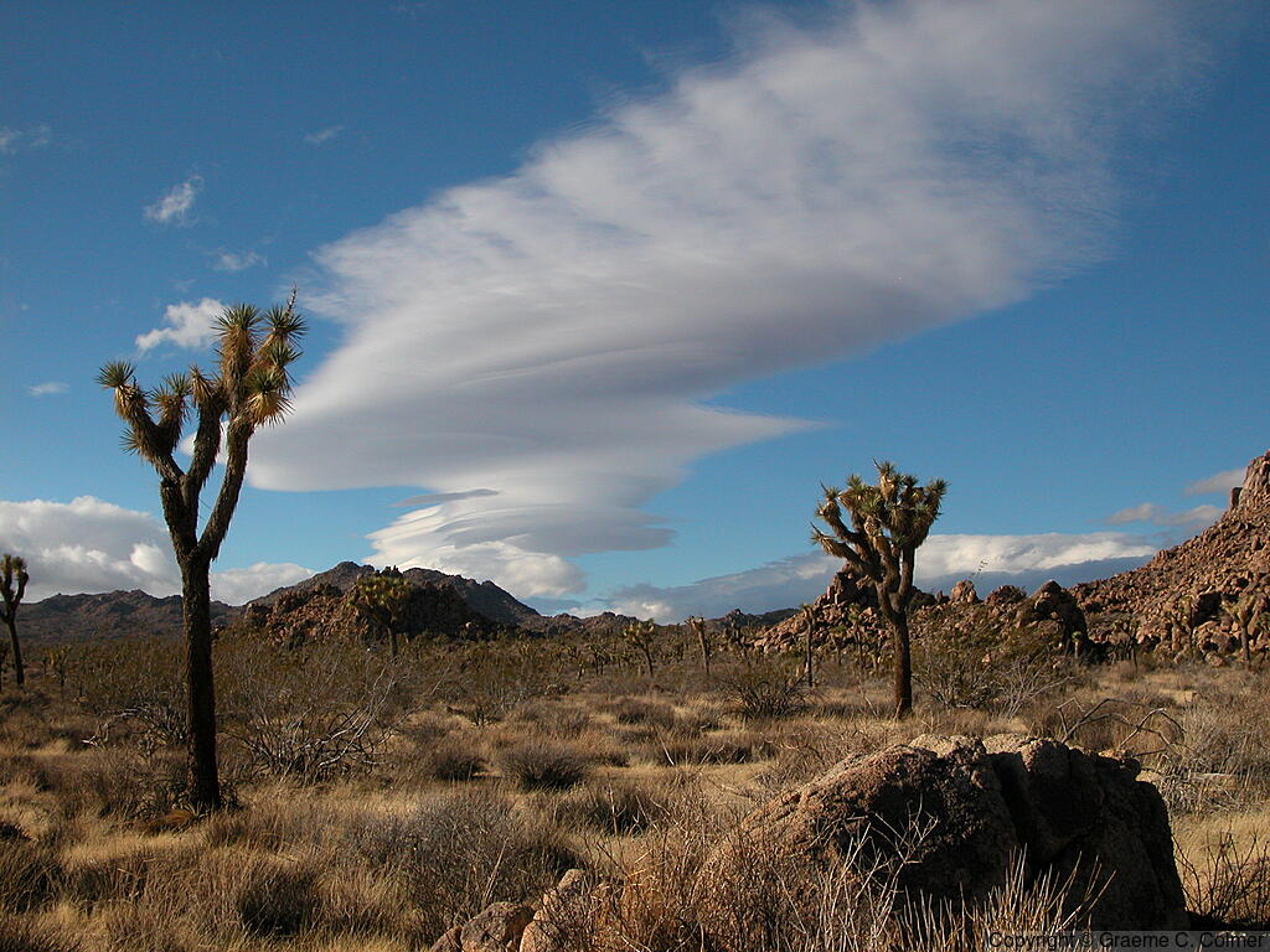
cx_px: 635
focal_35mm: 41
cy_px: 476
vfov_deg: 35.1
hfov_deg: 45.8
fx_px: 1504
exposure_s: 1/685
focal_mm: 10.7
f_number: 7.3
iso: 100
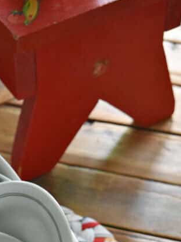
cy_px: 250
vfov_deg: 13.0
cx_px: 26
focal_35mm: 150
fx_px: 1047
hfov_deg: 9.8
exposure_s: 1/60
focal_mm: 42
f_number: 5
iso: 3200
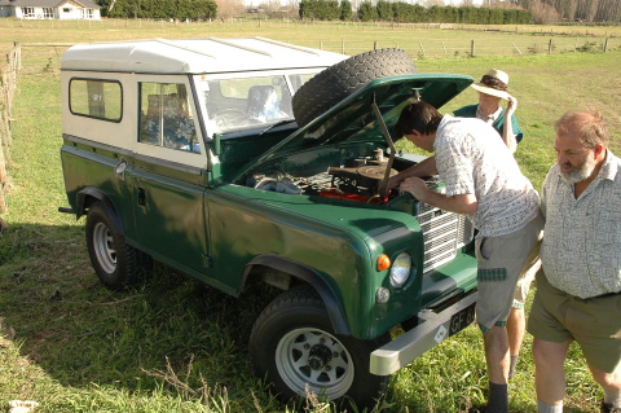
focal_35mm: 33
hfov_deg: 57.3
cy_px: 206
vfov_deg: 39.9
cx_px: 310
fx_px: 569
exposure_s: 1/320
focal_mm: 22
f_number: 8
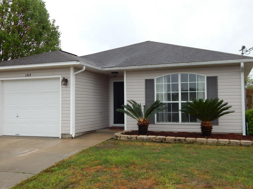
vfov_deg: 37.7
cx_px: 126
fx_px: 278
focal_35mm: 38
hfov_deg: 49.0
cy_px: 94
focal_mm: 6.8
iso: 125
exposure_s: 1/250
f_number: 3.4
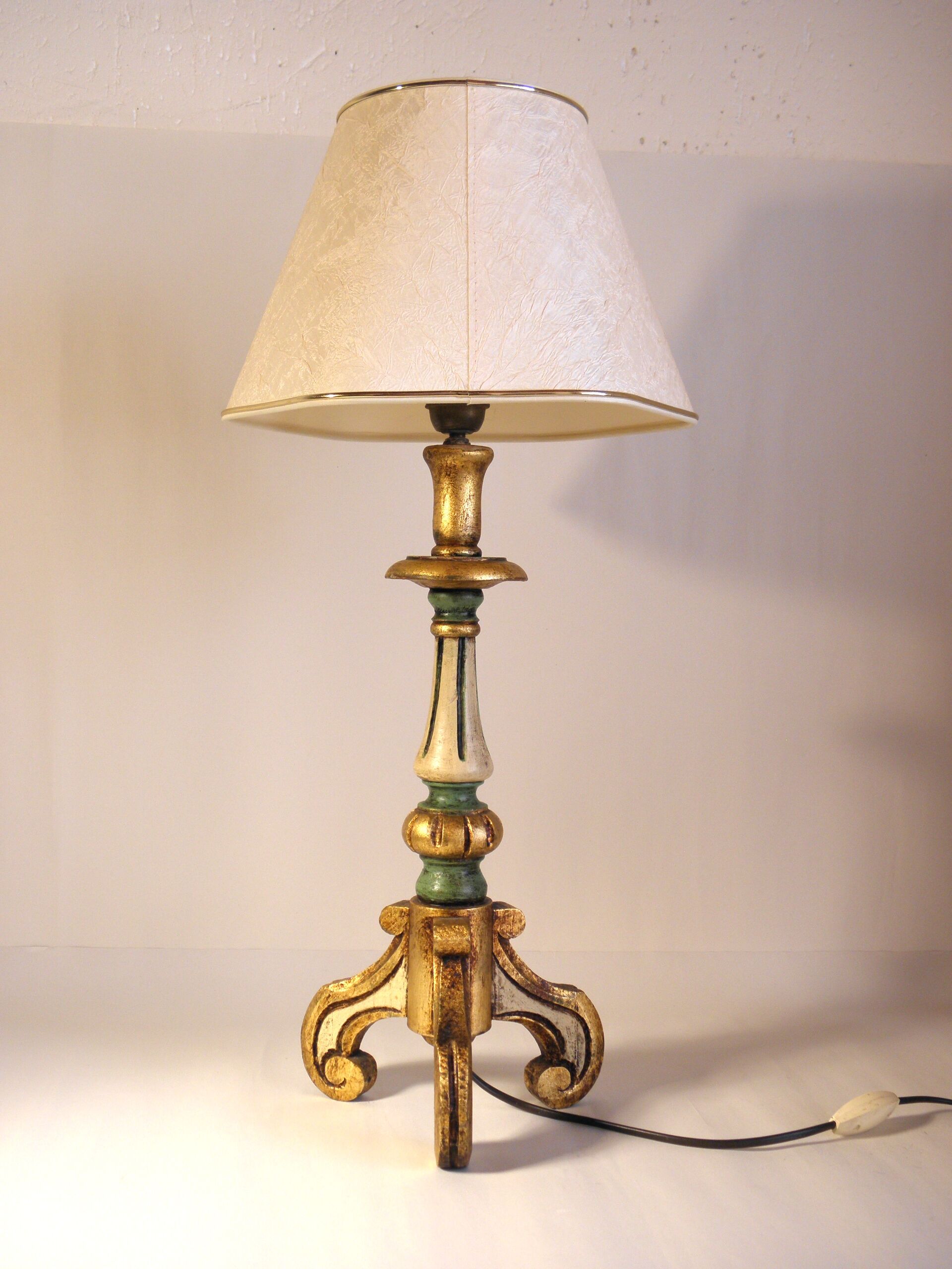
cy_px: 634
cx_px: 476
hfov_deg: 36.8
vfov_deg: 47.9
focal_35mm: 39
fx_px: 1430
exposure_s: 1/40
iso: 100
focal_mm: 7.1
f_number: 3.8
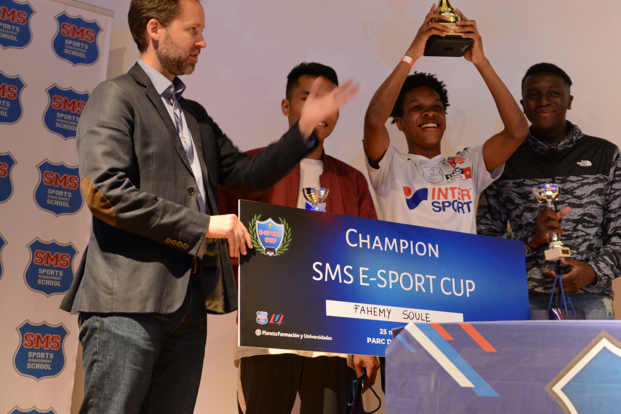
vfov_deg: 19.1
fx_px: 1225
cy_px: 130
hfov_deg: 28.2
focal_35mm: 71
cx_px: 439
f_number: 2.8
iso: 2000
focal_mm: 50
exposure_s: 1/40
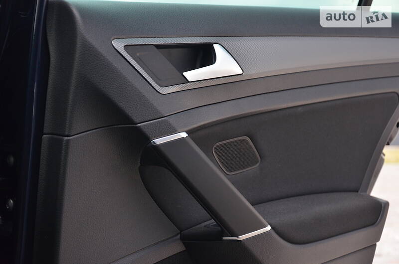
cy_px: 132
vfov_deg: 22.5
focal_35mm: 60
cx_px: 200
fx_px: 664
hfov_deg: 33.5
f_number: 4.5
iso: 1000
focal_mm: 40
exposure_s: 1/30
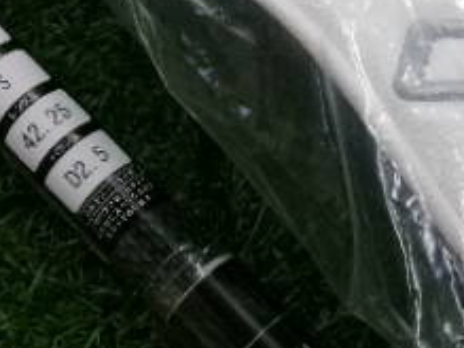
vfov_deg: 17.9
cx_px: 354
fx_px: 1099
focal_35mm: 82
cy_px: 91
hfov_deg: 23.6
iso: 727
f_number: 3.9
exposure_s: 1/125
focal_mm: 5.1
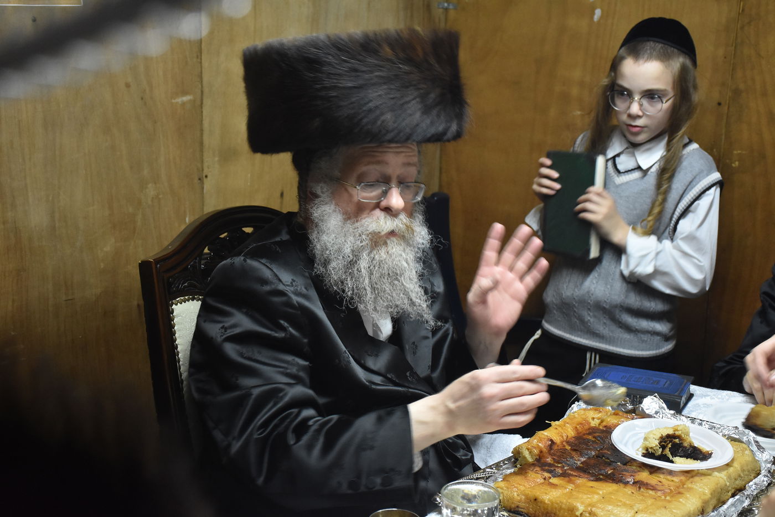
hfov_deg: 37.8
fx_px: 1130
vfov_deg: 25.8
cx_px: 388
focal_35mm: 52
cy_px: 258
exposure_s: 1/60
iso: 2000
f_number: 5.6
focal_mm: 35
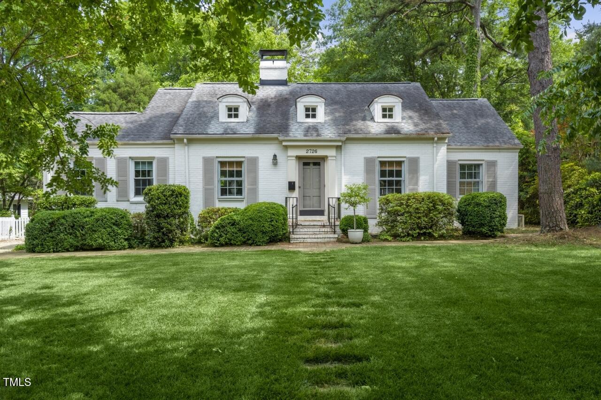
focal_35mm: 29
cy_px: 200
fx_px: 484
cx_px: 300
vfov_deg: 45.0
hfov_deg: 63.7
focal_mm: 29
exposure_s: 1/100
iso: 320
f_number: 14
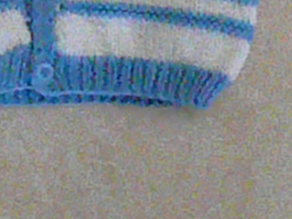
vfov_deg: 8.3
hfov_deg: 11.4
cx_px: 76
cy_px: -138
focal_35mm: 173
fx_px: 1459
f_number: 3.3
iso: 3200
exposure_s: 1/500
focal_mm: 6.9
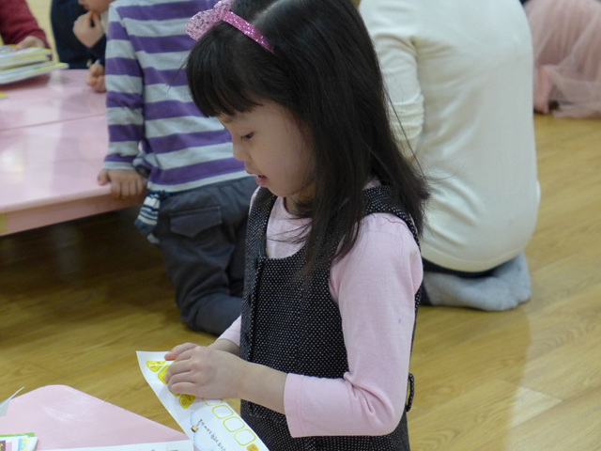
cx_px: 300
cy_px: 226
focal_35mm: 90
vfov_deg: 16.4
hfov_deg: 21.8
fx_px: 1563
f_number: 2.3
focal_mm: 17.7
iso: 800
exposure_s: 1/200
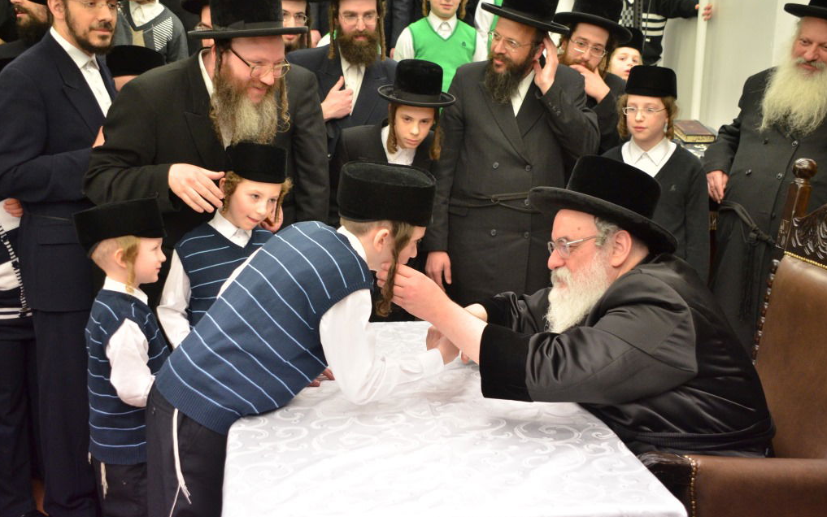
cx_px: 414
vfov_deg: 29.9
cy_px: 245
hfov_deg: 46.2
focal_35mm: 43
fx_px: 969
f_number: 4
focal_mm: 28
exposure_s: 1/250
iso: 1250
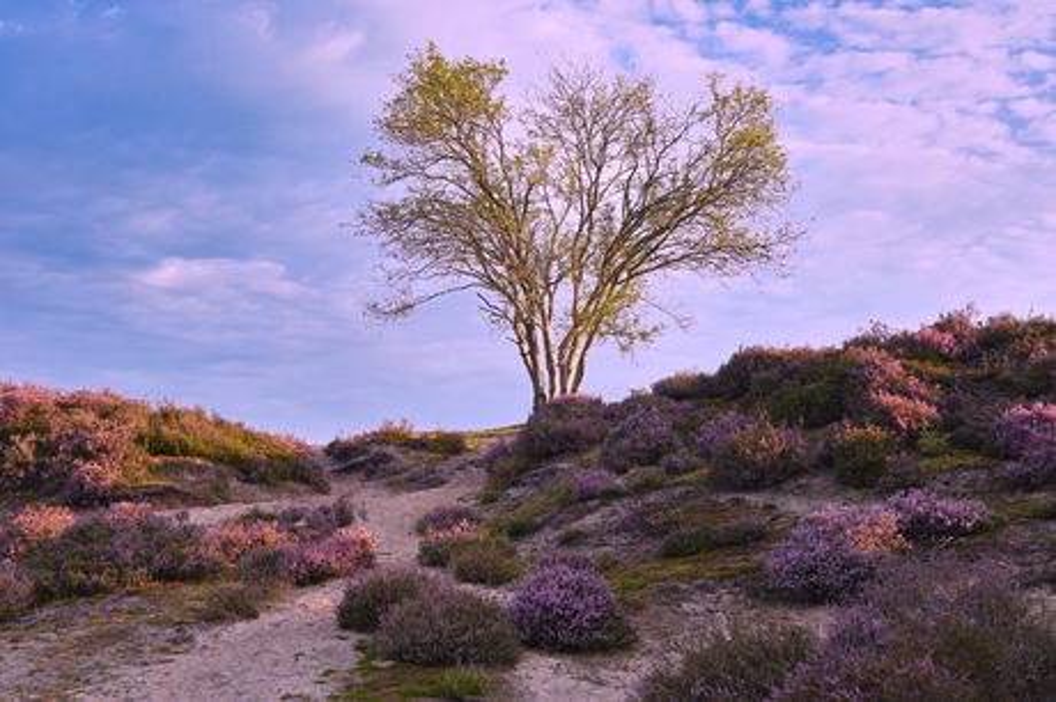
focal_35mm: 46
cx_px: 528
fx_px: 1348
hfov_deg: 42.8
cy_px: 351
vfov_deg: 29.2
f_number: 8
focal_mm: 46
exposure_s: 1/60
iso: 100
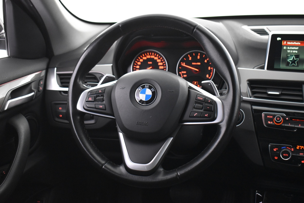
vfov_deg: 29.9
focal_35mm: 45
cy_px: 102
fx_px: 380
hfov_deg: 43.6
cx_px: 152
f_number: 4.2
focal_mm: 30
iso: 3200
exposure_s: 1/20
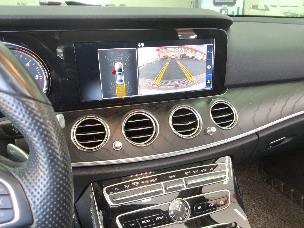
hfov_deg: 63.4
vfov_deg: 49.7
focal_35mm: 28
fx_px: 246
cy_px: 114
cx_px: 152
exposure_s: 1/40
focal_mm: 2.91
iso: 74
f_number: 1.9
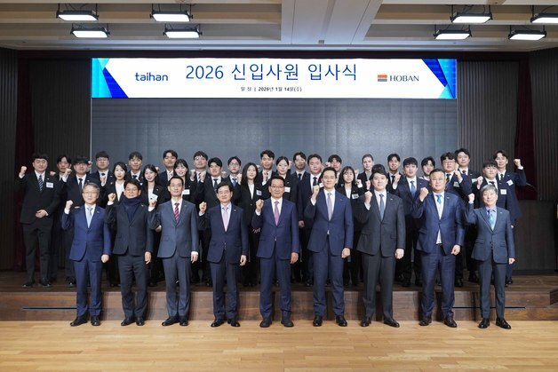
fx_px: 481
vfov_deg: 42.3
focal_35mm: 31
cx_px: 279
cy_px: 186
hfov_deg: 60.3
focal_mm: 31
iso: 2500
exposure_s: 1/160
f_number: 4
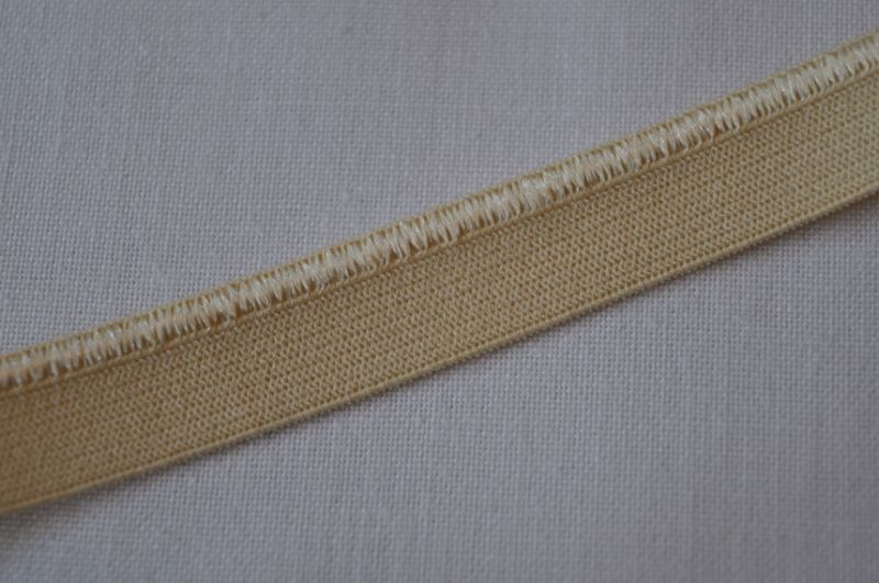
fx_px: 2012
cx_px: 440
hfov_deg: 24.7
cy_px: 292
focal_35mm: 82
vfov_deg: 16.5
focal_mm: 55
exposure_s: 1/60
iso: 400
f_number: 5.6
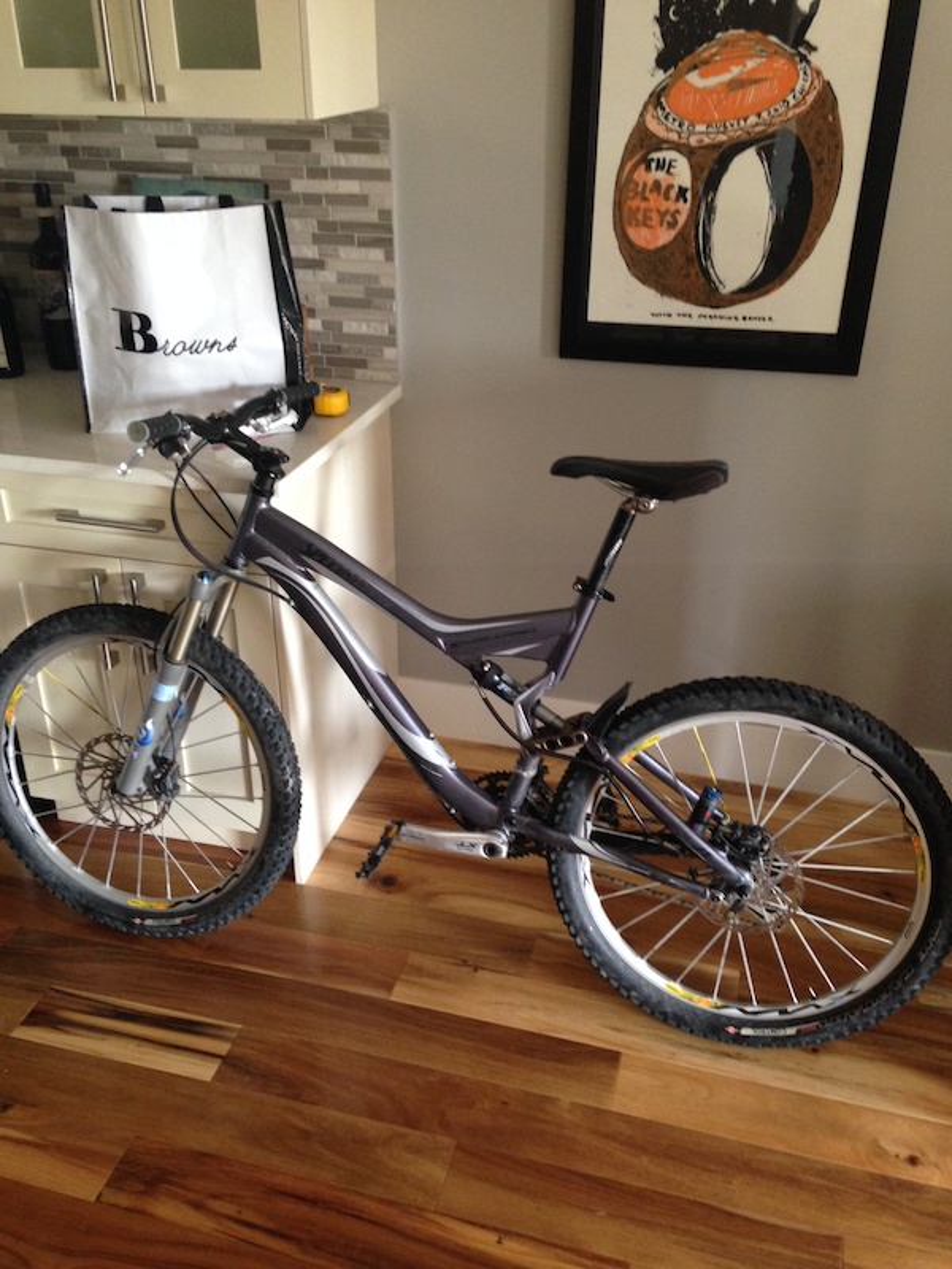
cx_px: 476
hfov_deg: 42.9
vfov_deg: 55.4
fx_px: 1210
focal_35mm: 33
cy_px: 634
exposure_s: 1/20
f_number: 2.4
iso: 200
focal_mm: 4.12
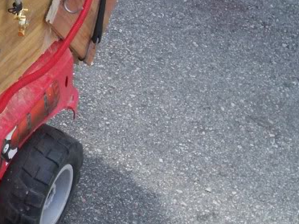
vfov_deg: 14.9
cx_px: -110
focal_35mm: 99
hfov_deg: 18.2
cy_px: 62
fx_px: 855
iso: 100
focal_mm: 5.9
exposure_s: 1/185
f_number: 4.5
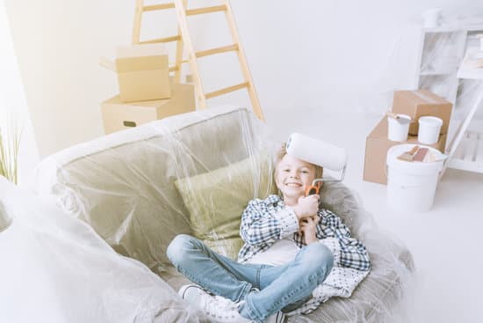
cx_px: 242
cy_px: 162
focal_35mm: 35
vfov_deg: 37.9
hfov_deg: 54.4
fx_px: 470
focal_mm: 35
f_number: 5
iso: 100
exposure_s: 1/125
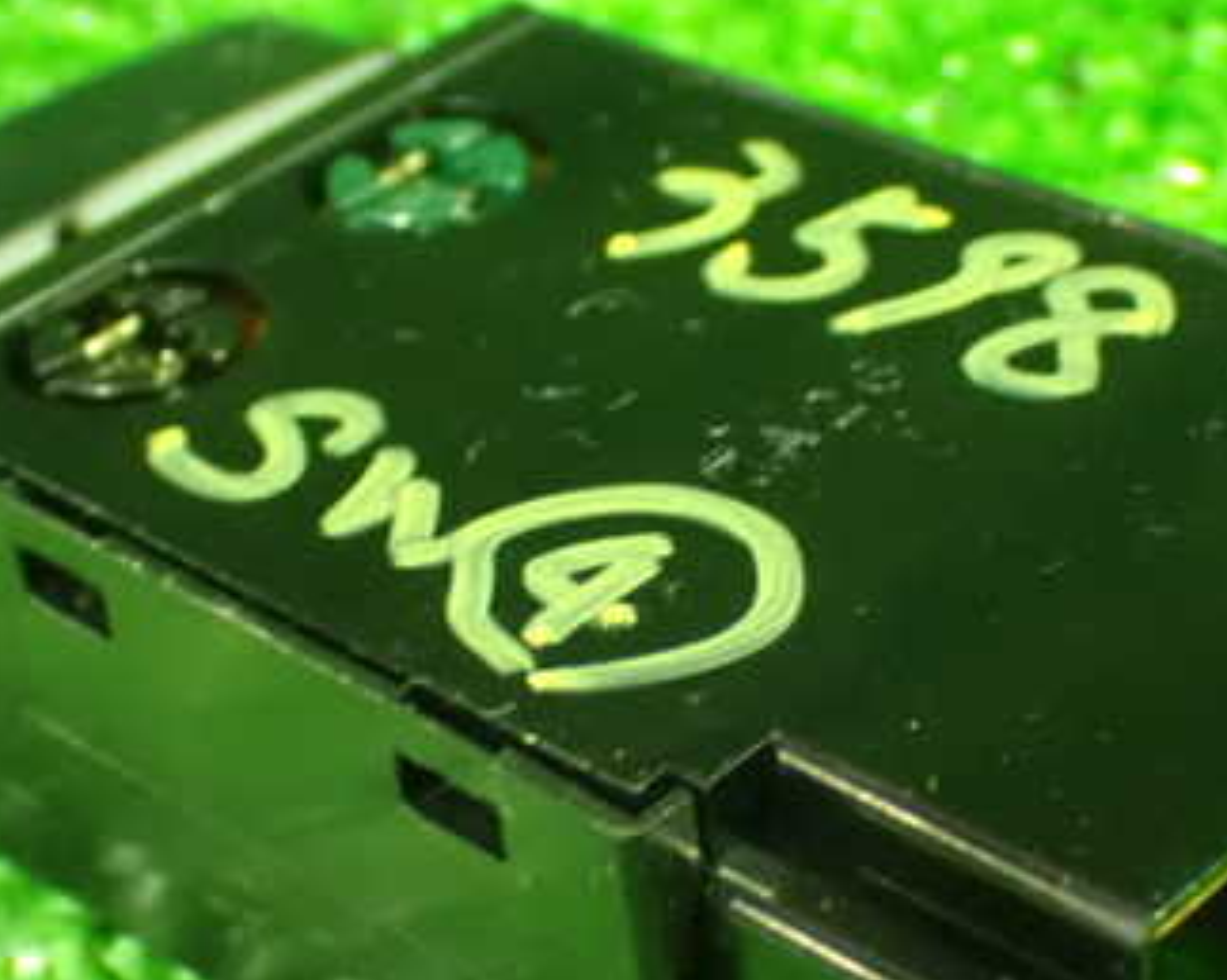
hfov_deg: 19.6
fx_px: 3557
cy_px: 627
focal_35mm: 98
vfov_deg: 15.7
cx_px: 684
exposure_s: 1/10
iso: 1600
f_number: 3.3
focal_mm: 9.65
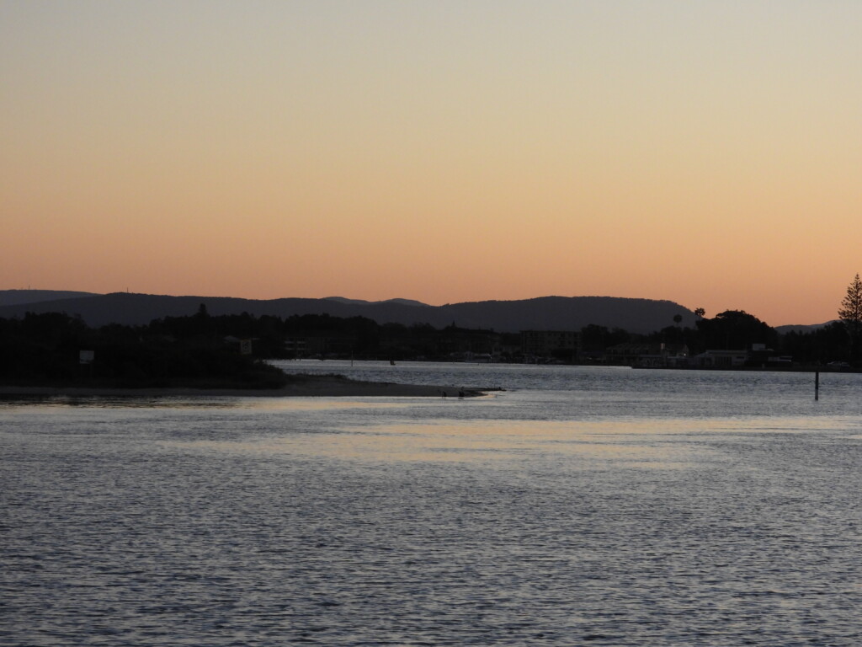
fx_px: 3362
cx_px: 431
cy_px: 324
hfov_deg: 14.6
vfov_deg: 11.0
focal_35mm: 135
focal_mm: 24.1
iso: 360
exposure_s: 1/1000
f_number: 4
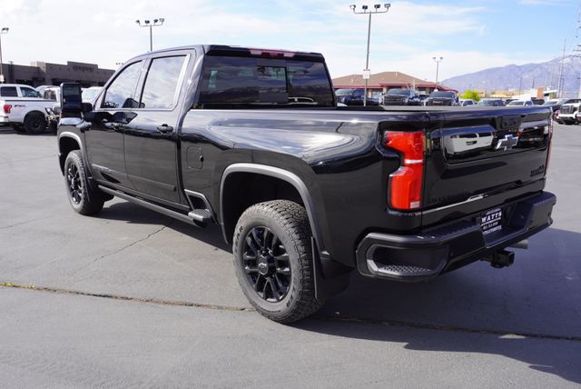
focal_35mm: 30
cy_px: 194
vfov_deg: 43.7
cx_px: 290
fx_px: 485
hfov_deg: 61.9
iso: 100
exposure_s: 1/125
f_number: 8
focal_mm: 20
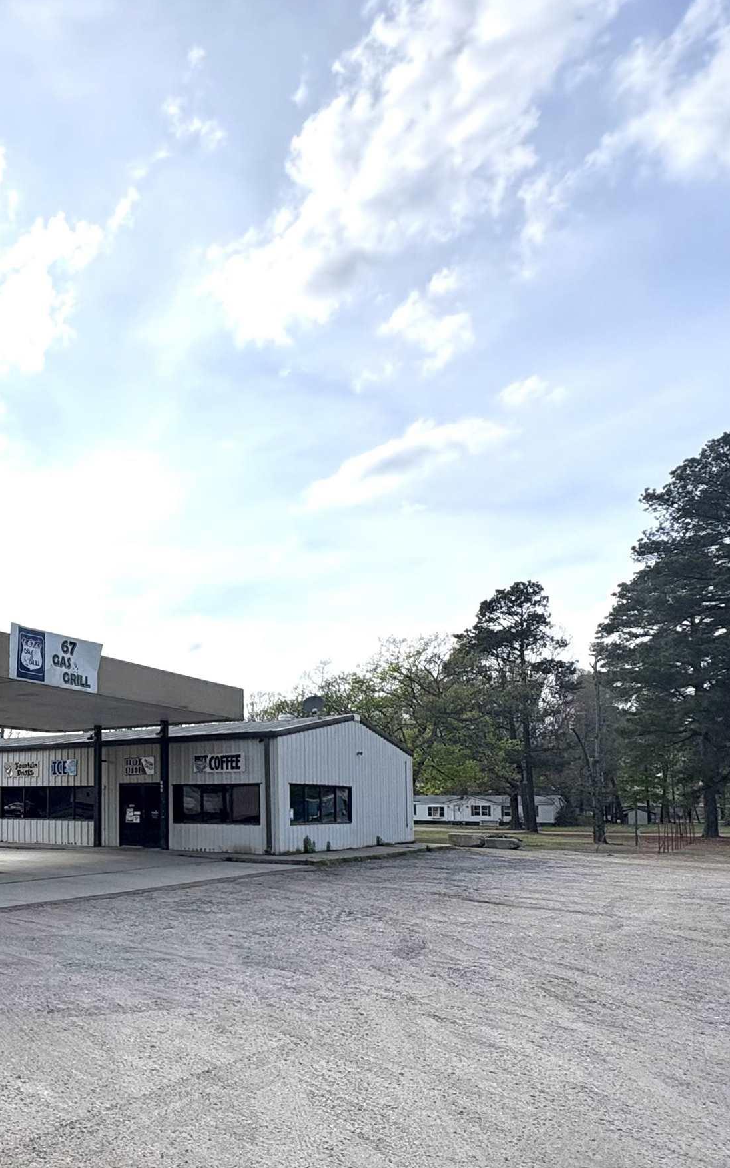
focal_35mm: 26
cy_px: 744
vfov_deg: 69.1
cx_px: 41
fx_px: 827
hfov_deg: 42.6
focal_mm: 2.22
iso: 50
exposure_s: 1/2770
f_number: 2.2
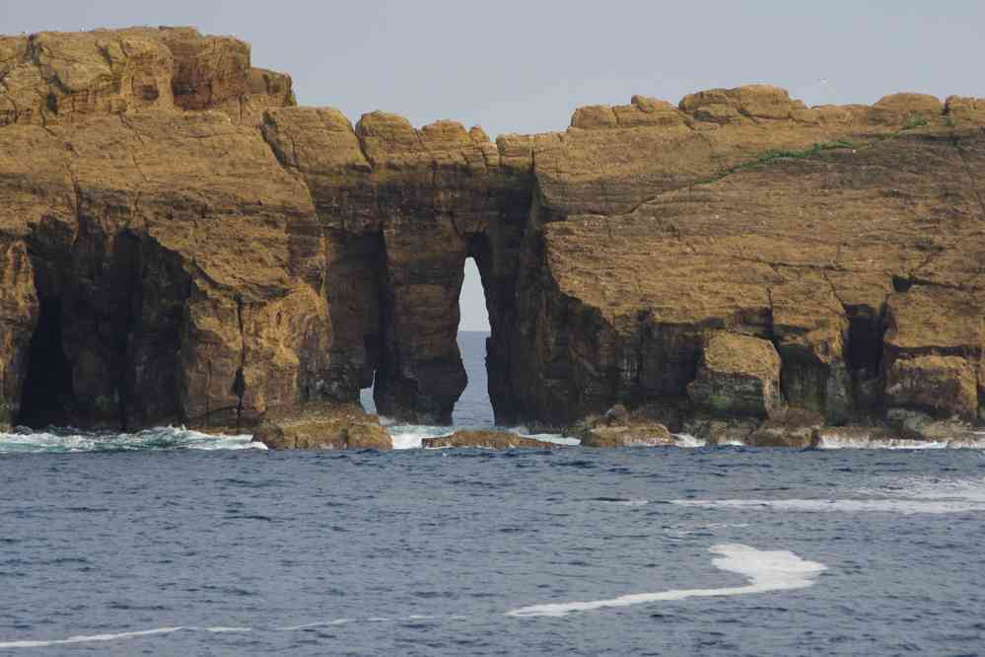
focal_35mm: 255
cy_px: 328
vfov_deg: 5.4
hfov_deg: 8.1
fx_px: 6977
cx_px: 492
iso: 400
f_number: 8
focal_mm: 170
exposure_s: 1/200
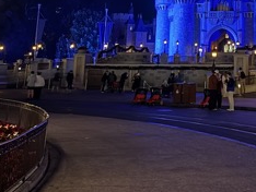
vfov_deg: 19.3
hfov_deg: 26.3
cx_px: 240
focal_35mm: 71
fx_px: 526
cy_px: -50
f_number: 1.6
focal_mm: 5.96
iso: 1000
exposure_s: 1/9
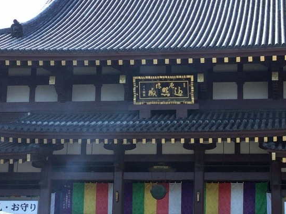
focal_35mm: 93
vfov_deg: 15.9
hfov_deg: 21.1
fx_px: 768
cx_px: 166
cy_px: 111
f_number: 2.4
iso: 25
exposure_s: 1/126
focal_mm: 3.3
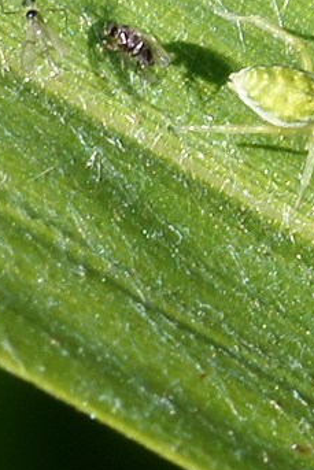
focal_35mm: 574
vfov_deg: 3.6
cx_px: 357
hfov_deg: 2.4
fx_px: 7499
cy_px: 149
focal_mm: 105
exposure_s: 1/80
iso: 200
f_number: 11
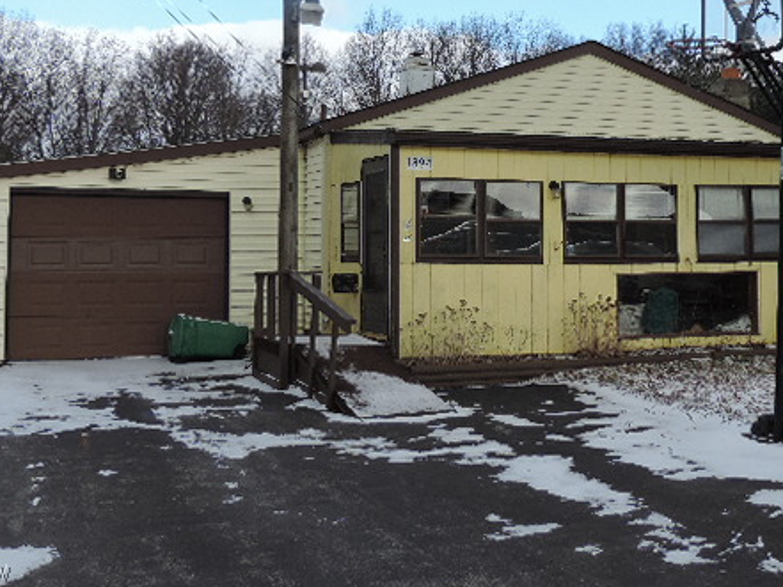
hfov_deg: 33.1
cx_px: 462
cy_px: 163
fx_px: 1312
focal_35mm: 58
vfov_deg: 25.0
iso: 80
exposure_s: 1/500
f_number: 3.3
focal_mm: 7.1
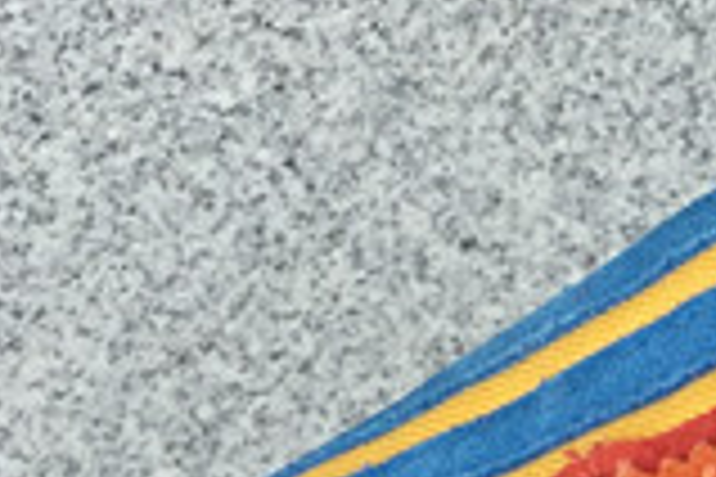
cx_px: 869
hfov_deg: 11.1
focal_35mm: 182
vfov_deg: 7.5
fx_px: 3619
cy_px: 524
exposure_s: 1/463
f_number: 2.4
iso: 25
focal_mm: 3.3
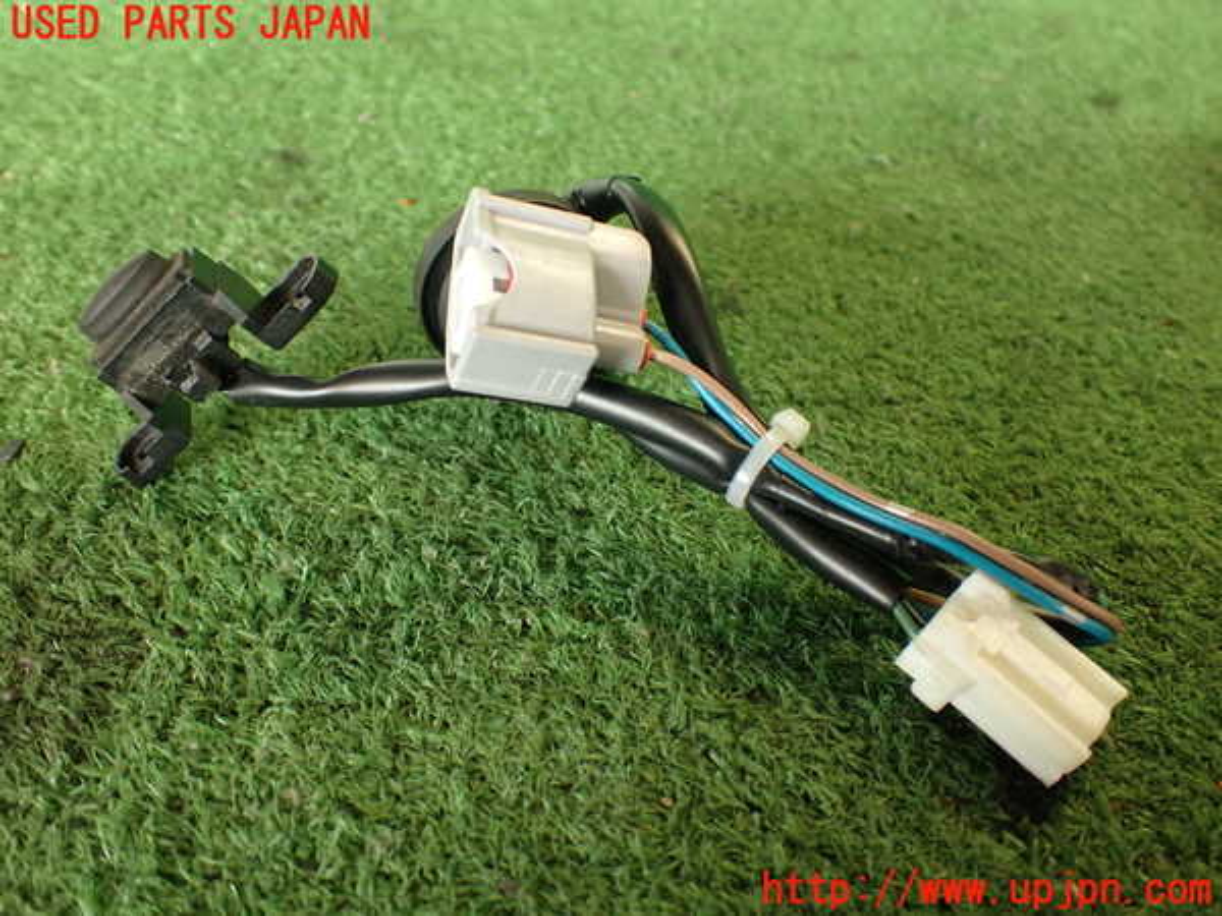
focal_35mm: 30
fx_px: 1059
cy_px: 458
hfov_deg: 60.0
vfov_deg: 46.8
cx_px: 611
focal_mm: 5.4
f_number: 2.3
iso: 200
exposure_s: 1/40
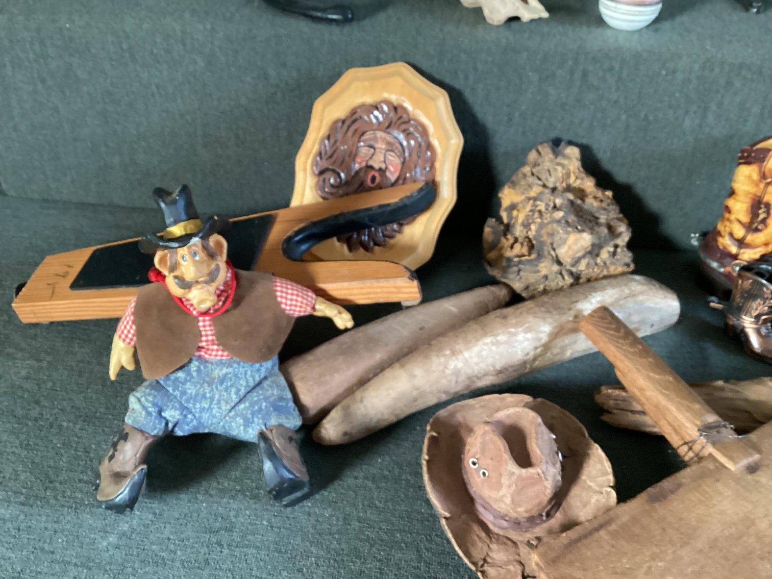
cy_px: 290
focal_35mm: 31
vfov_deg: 45.4
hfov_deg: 58.3
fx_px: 691
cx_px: 386
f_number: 2.4
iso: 320
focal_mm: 3.3
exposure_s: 1/33
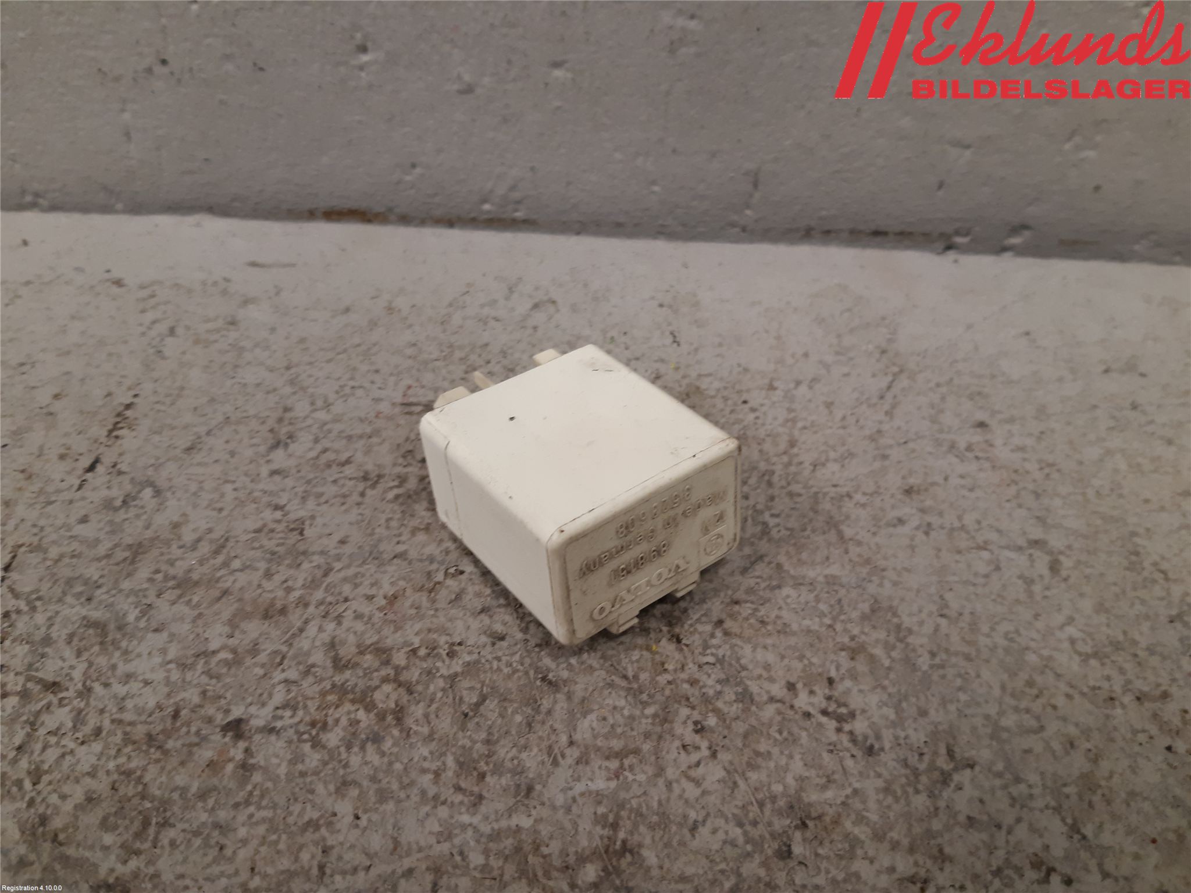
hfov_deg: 67.3
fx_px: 895
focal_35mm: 26
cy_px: 446
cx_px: 596
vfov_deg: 53.1
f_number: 1.7
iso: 100
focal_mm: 3.93
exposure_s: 1/50
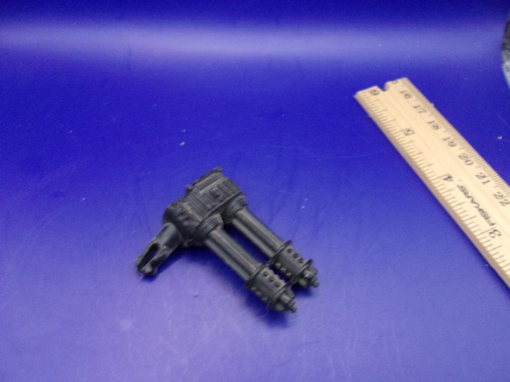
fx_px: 398
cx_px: 255
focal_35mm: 27
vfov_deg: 51.4
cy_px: 191
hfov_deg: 65.3
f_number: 3
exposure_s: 1/17
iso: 436
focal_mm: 4.9
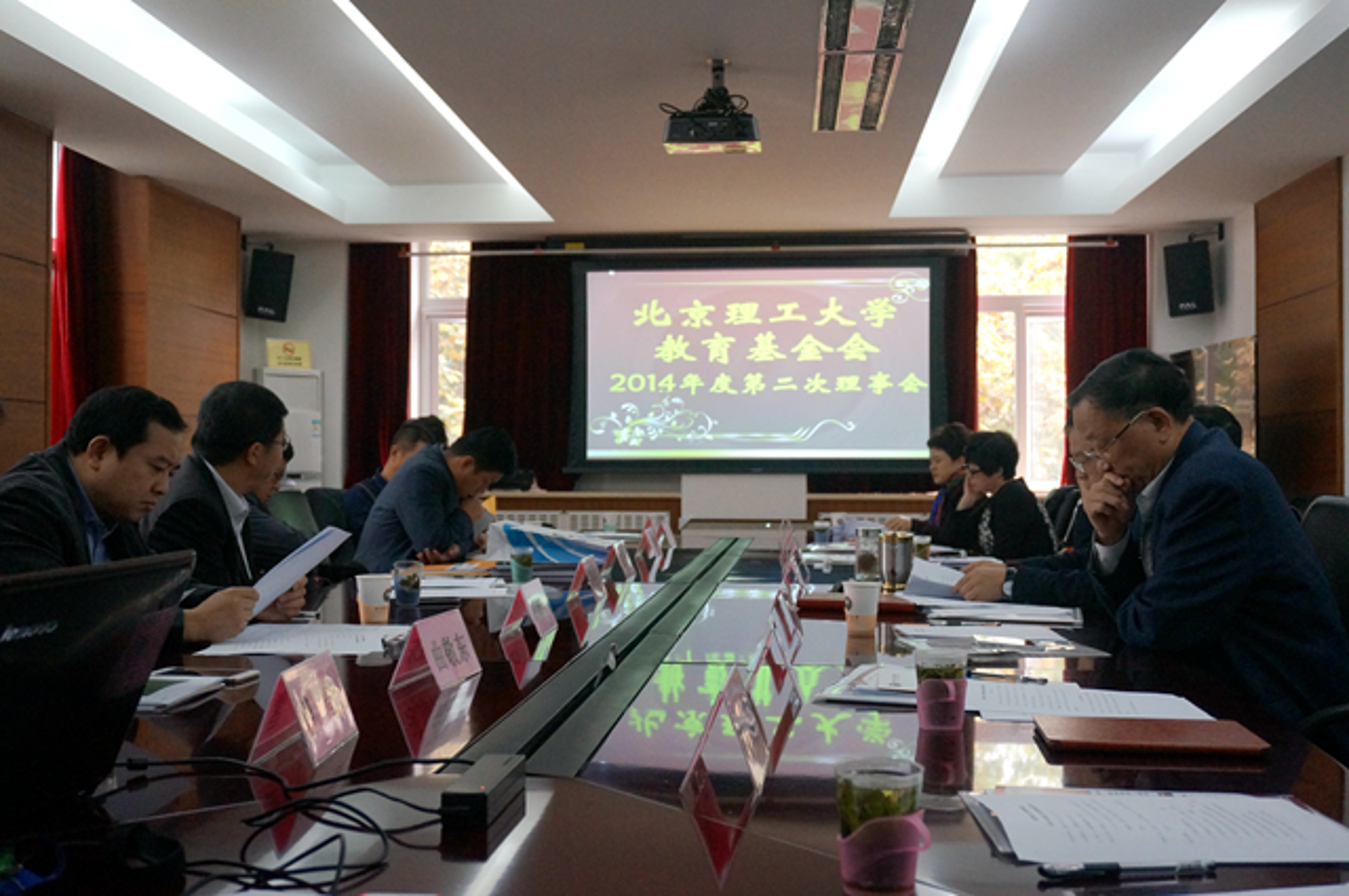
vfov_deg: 35.4
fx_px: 1403
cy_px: 448
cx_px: 674
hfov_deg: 51.3
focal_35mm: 38
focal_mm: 25
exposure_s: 1/160
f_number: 4.5
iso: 1600
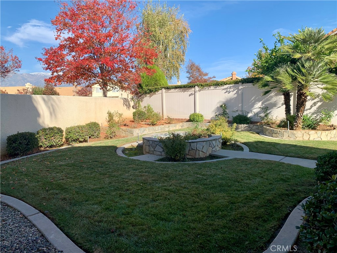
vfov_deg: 53.1
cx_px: 168
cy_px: 126
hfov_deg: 67.3
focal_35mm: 26
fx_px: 253
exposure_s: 1/1812
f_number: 1.8
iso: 25
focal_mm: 4.25
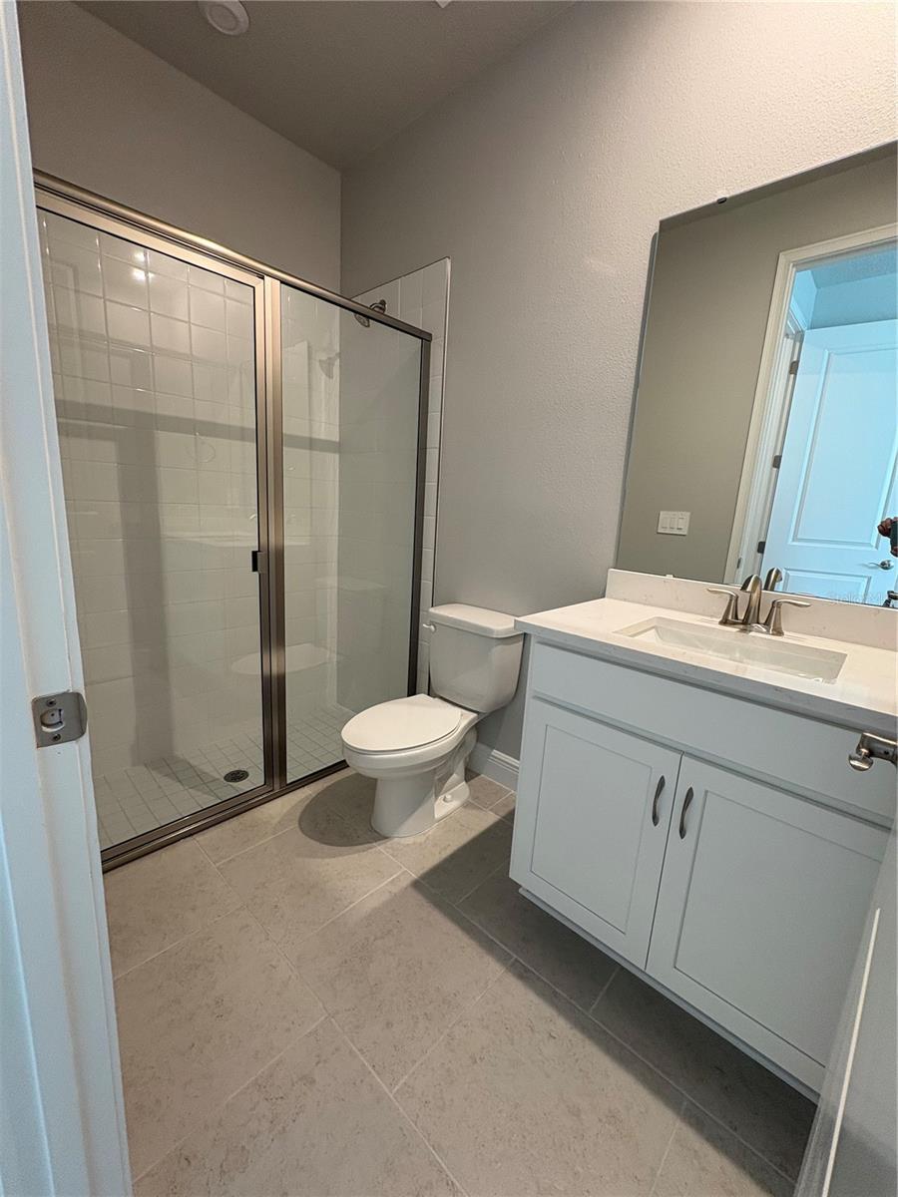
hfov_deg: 85.7
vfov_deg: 102.1
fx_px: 484
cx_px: 449
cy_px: 598
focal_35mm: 14
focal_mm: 2.22
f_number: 2.2
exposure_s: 1/60
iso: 200
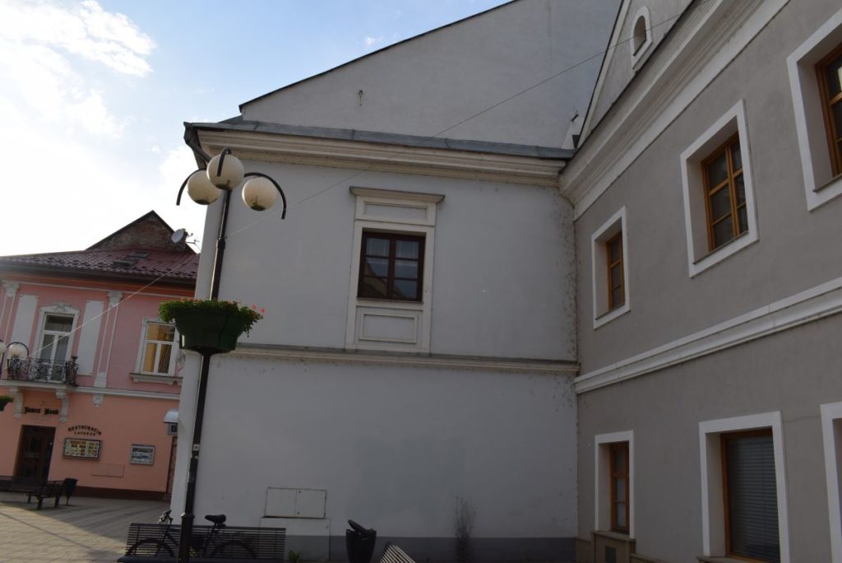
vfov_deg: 48.0
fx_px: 632
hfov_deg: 67.4
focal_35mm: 27
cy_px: 282
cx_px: 421
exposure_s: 1/320
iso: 200
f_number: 9
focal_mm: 18
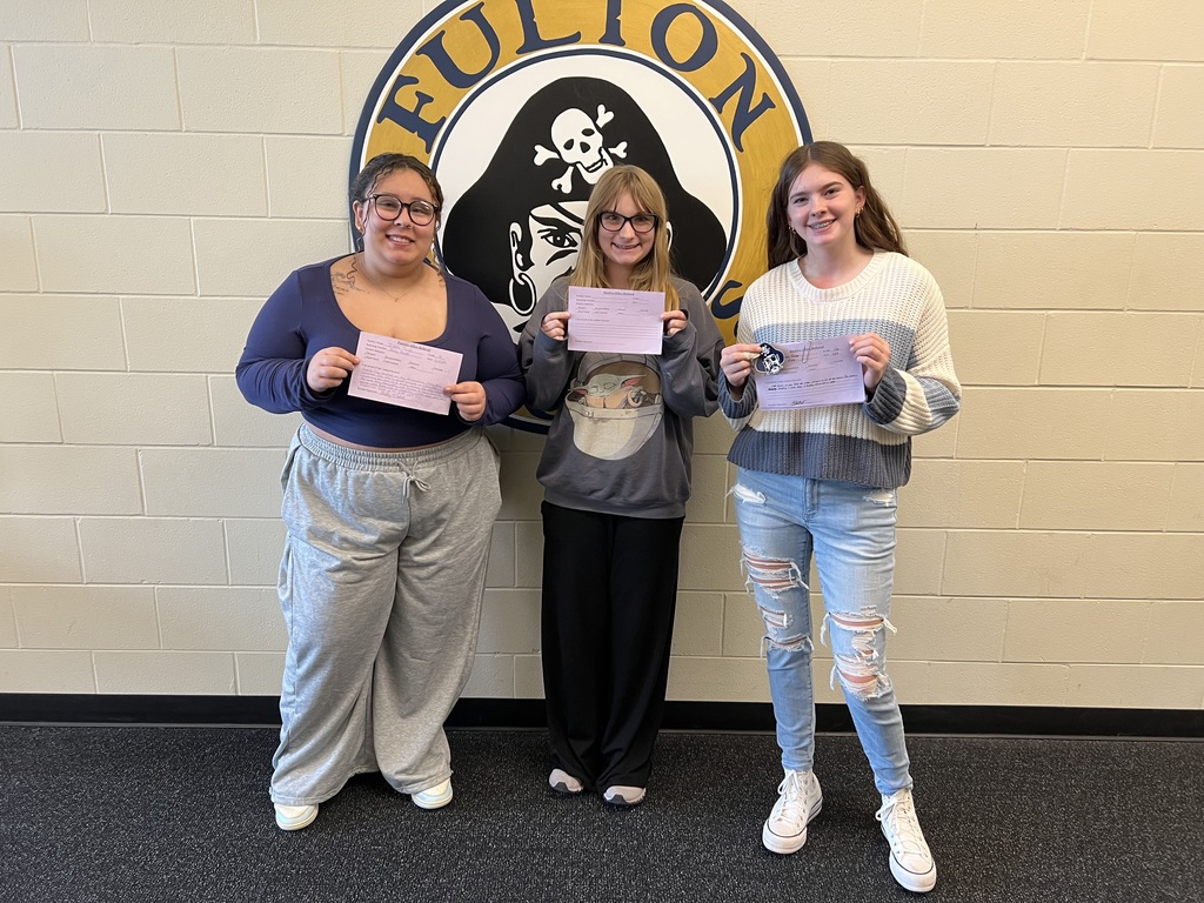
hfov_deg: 67.3
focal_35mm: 26
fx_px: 904
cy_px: 452
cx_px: 602
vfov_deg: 53.1
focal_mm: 5.7
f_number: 1.5
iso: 160
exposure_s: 1/60
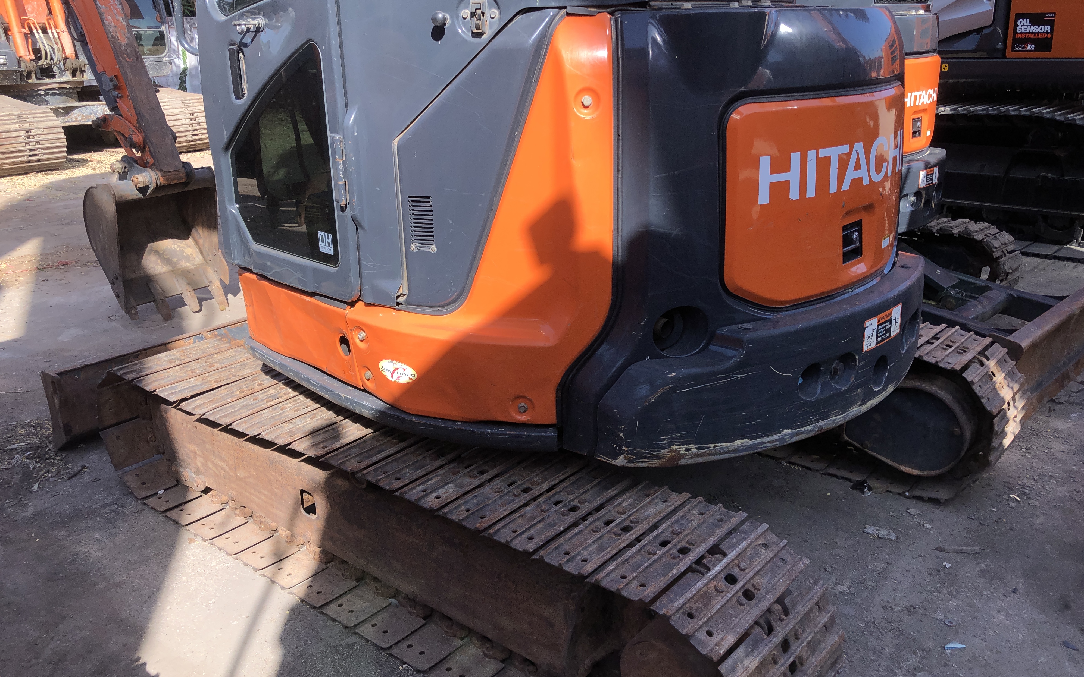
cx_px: 546
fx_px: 886
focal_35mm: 30
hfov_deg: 62.9
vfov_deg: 41.8
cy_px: 320
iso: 20
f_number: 1.8
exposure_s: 1/960
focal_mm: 3.99
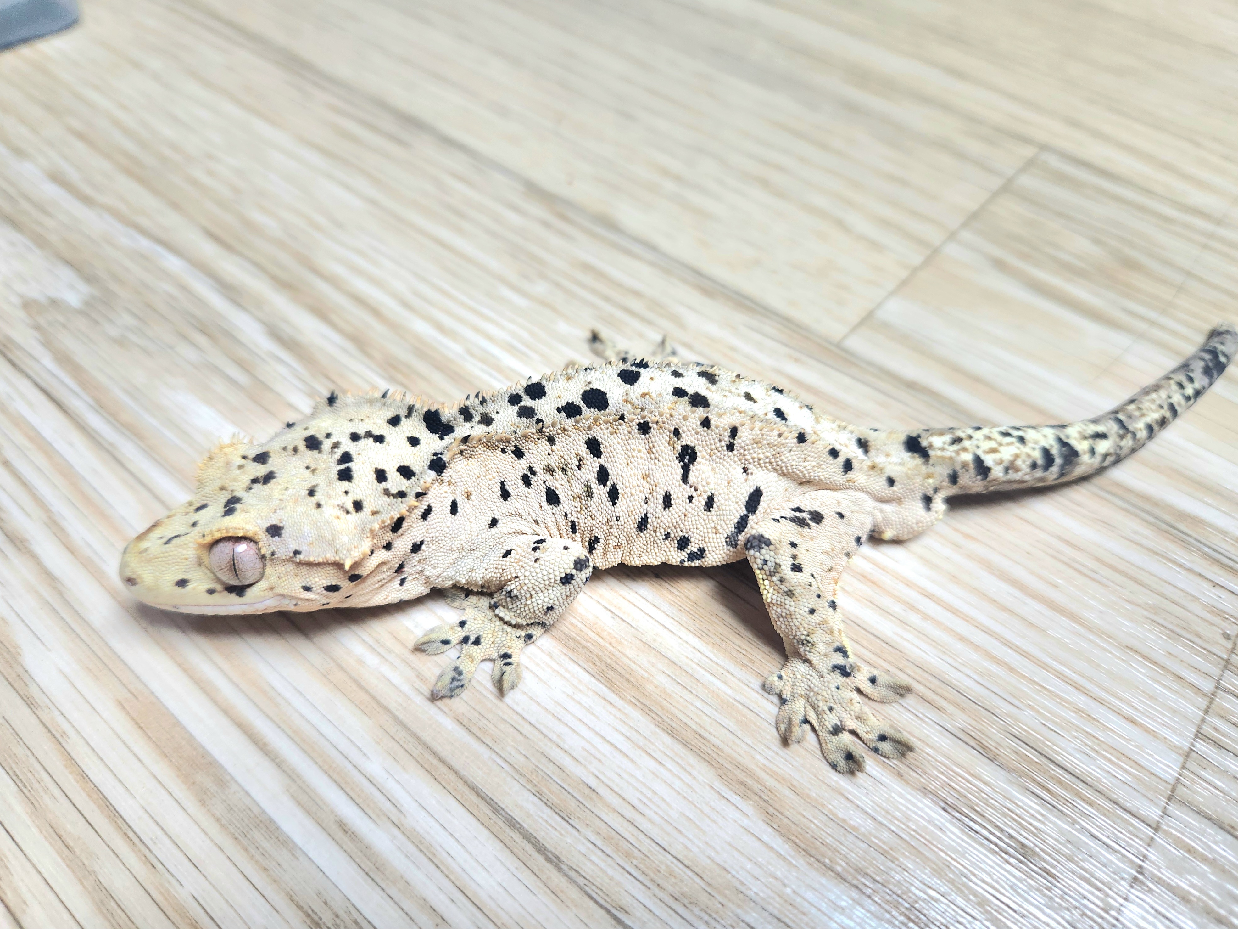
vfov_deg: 58.9
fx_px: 823
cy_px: 464
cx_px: 619
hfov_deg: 73.9
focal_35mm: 23
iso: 160
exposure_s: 1/120
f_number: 1.8
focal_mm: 5.4
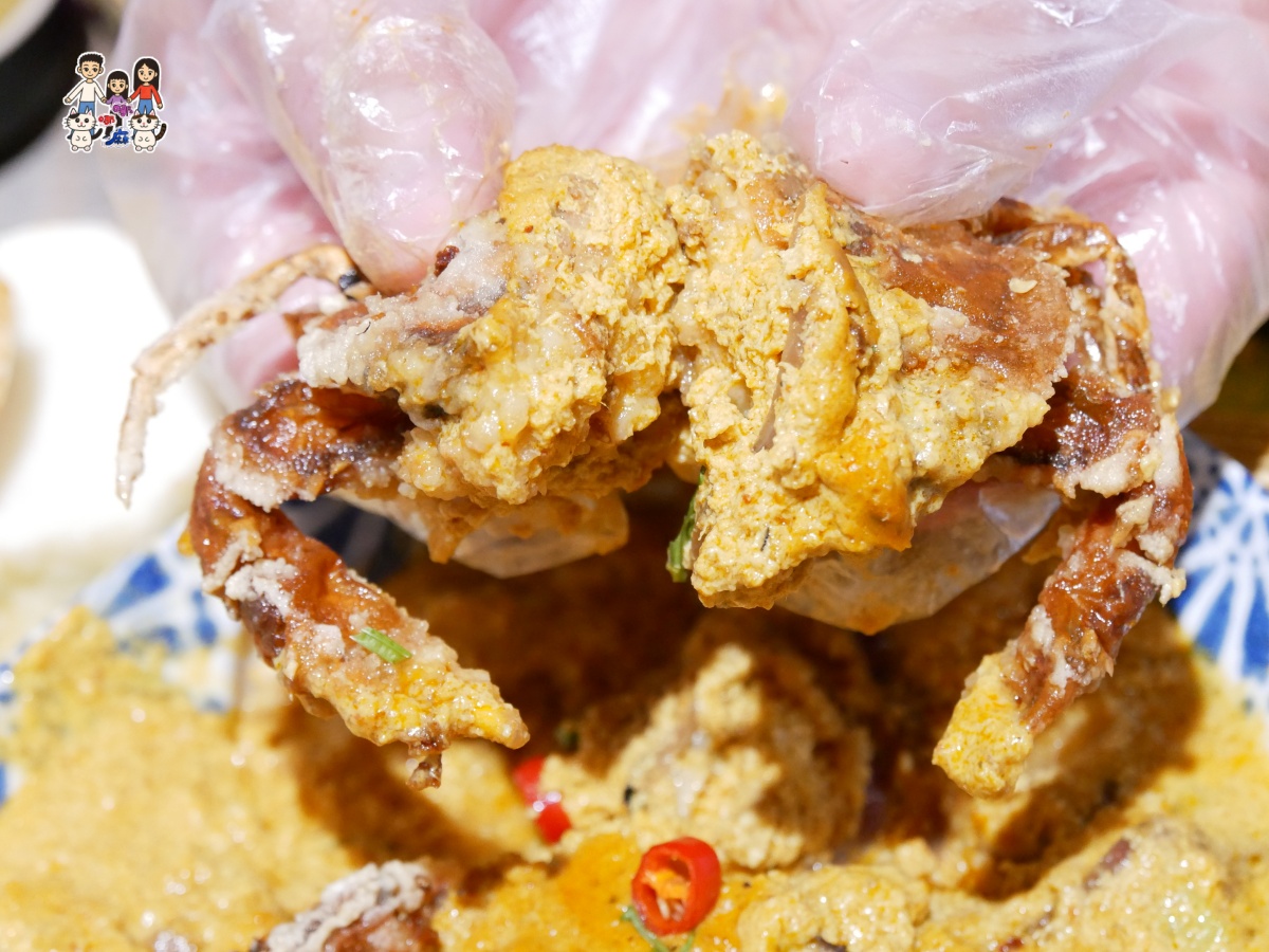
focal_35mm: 92
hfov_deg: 21.3
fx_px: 3373
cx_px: 634
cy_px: 476
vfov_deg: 16.1
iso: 3200
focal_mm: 46
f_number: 4.9
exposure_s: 1/80
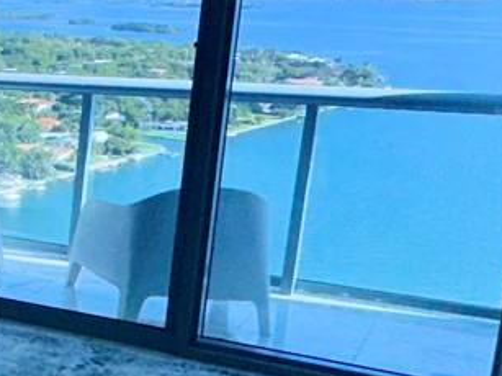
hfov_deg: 18.0
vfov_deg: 20.2
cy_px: 195
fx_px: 1058
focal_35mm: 73
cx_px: -507
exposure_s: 1/947
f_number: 2.2
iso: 32
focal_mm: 2.22
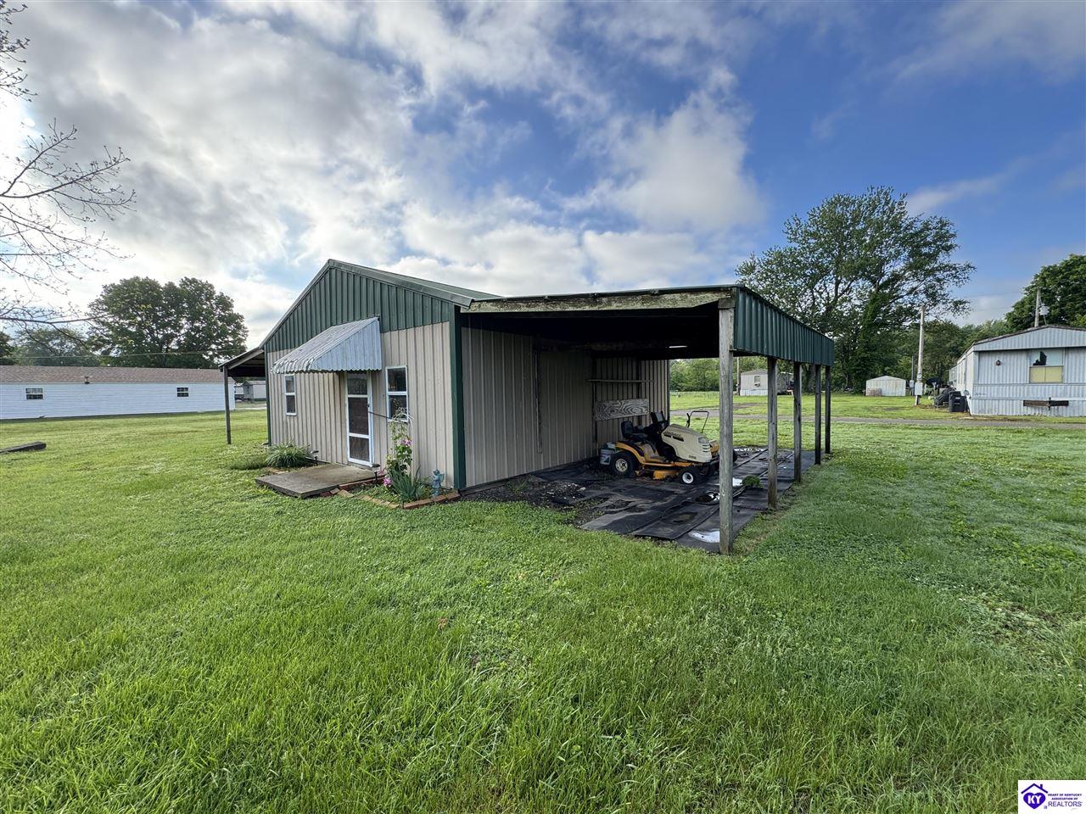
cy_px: 407
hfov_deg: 102.1
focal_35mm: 14
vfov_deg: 85.7
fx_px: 439
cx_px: 543
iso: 50
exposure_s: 1/552
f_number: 2.2
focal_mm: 2.22
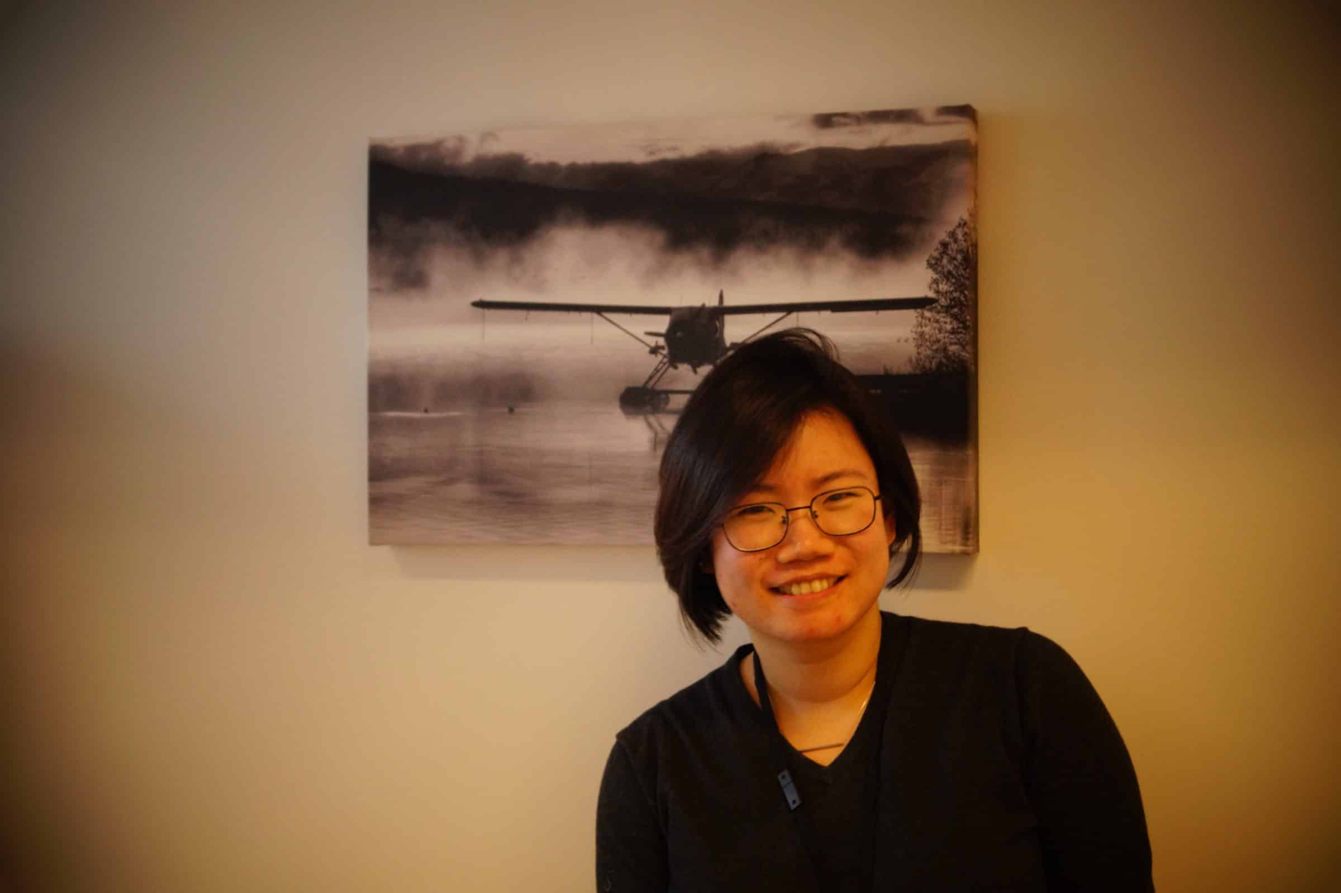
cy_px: 446
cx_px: 670
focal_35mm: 52
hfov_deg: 37.9
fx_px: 1955
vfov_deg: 25.7
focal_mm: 35
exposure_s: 1/60
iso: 1000
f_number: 5
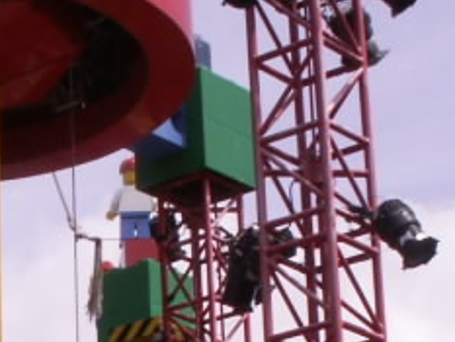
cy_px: 475
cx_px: -29
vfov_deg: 9.7
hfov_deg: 12.9
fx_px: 1973
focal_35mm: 150
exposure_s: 1/250
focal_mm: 5.86
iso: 50
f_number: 8
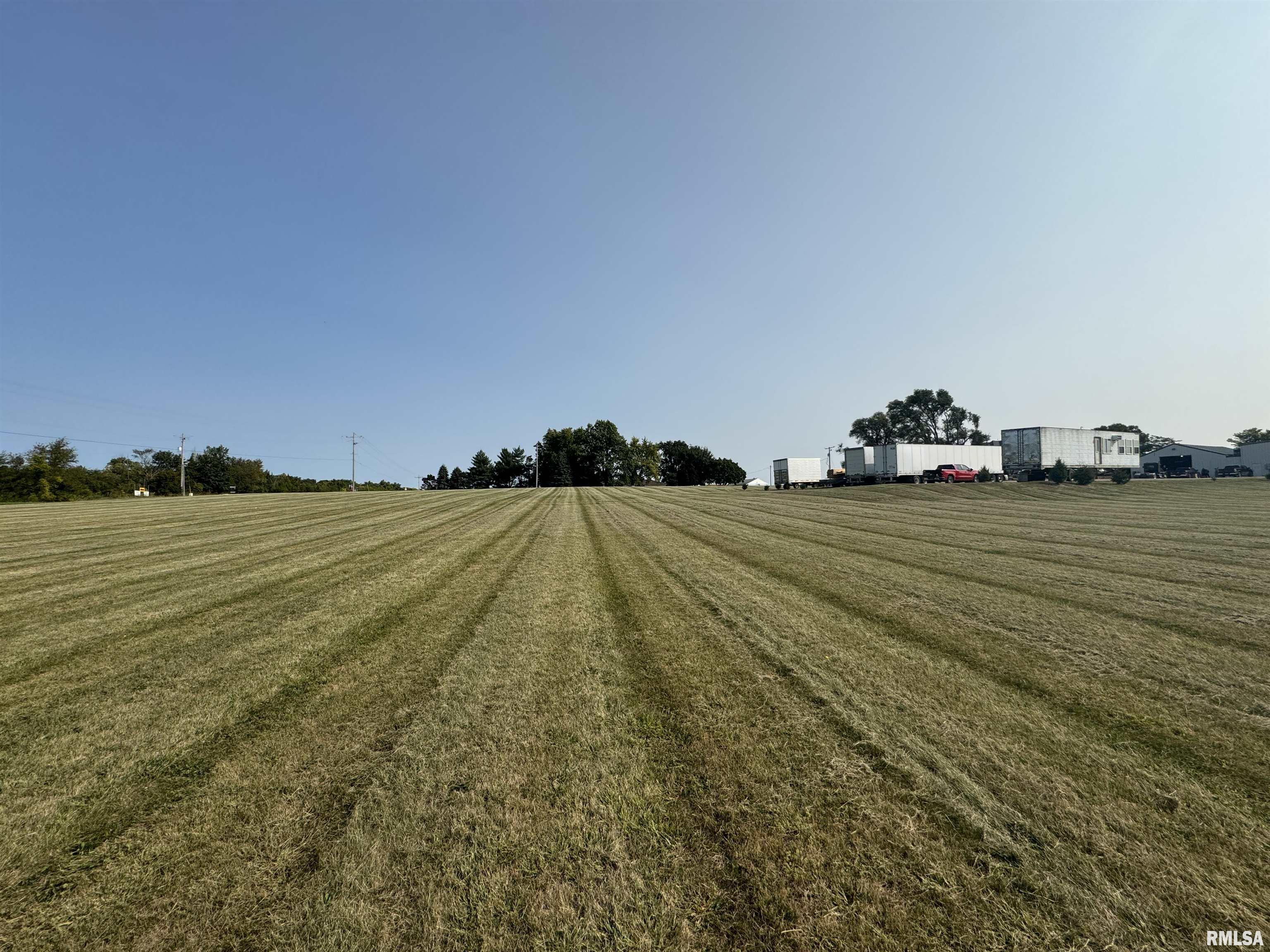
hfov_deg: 102.1
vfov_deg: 85.7
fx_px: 514
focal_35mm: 14
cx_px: 635
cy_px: 476
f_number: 2.2
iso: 50
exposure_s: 1/2985
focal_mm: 2.22
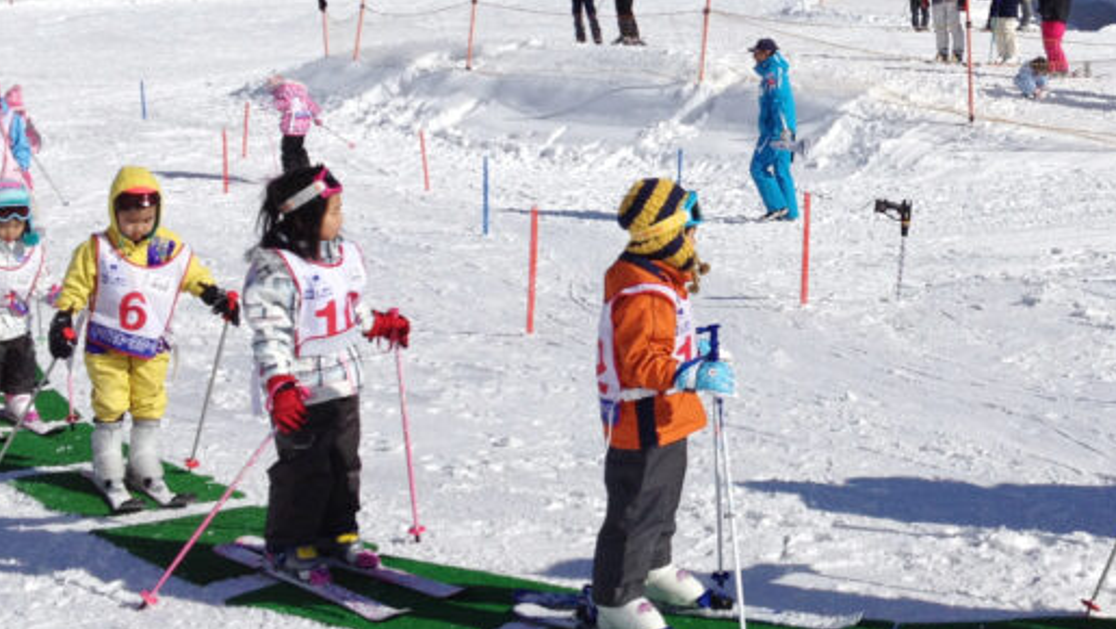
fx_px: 2190
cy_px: 134
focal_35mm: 74
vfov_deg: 16.2
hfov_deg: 28.2
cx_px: 823
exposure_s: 1/6135
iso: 50
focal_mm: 4.28
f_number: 2.4
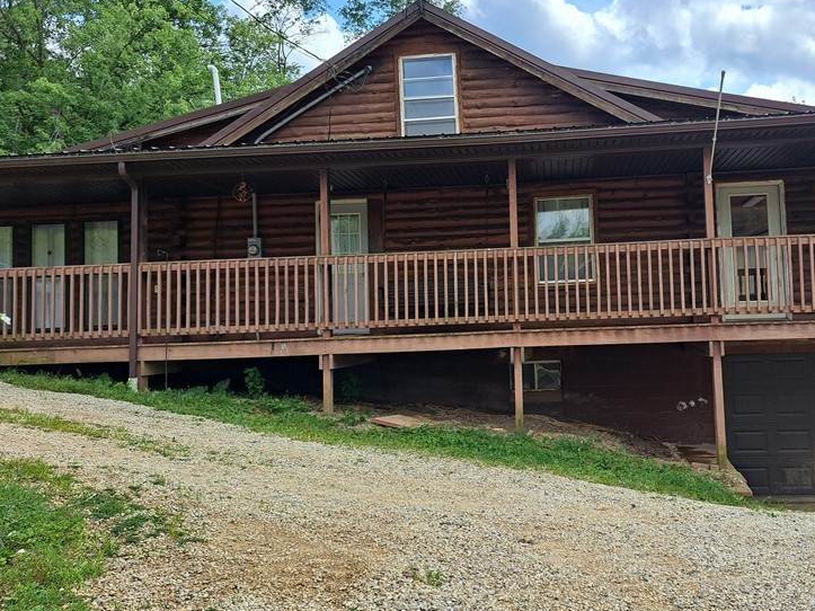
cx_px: 488
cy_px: 283
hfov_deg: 53.6
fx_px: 800
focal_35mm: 34
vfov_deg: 41.8
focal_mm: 5.23
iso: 50
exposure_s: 1/1351
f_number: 1.8
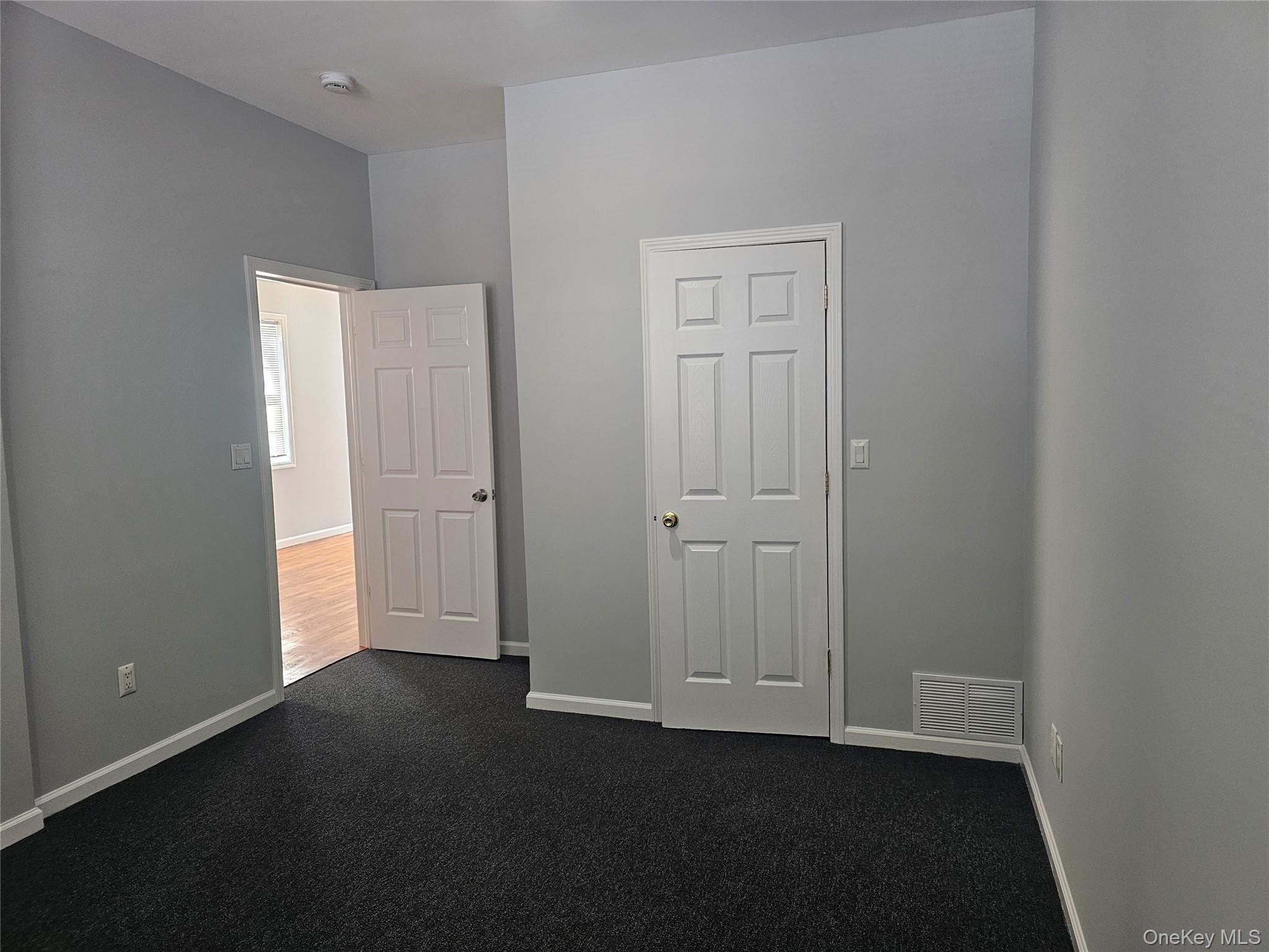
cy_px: 476
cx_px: 634
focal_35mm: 23
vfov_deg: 58.9
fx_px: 843
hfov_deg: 73.9
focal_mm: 6.3
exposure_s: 1/120
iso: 320
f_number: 1.7
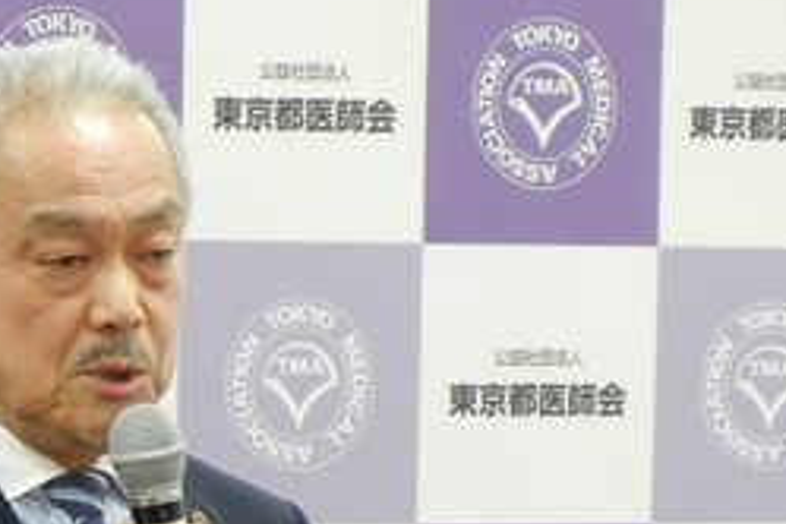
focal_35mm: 468
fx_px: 10217
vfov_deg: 2.9
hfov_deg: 4.4
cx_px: 202
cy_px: 612
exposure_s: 1/17
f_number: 4.7
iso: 400
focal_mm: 36
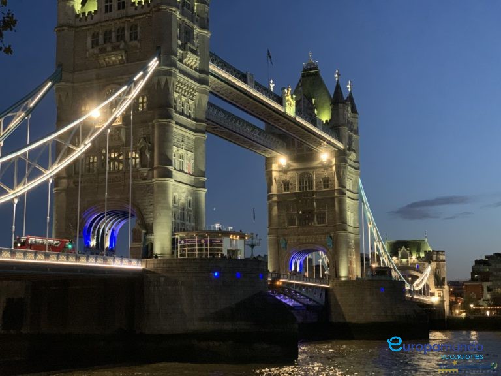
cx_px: 250
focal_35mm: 52
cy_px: 188
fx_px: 753
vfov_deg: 28.0
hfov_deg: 36.8
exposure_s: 1/30
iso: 800
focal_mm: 6
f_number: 2.4
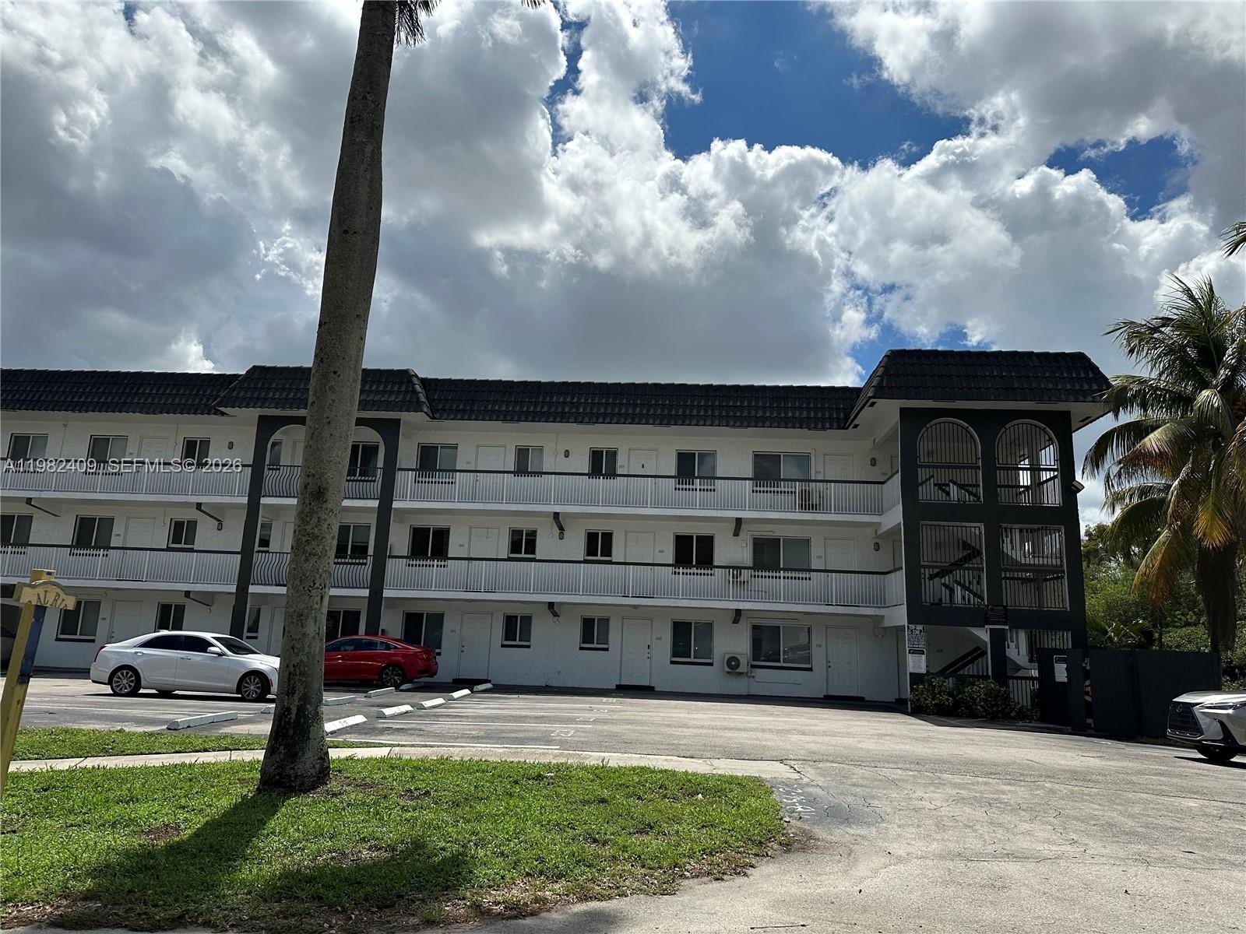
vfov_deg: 56.8
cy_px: 467
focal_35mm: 24
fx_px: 864
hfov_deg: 71.6
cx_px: 623
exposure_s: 1/10753
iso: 80
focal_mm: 6.86
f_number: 1.78
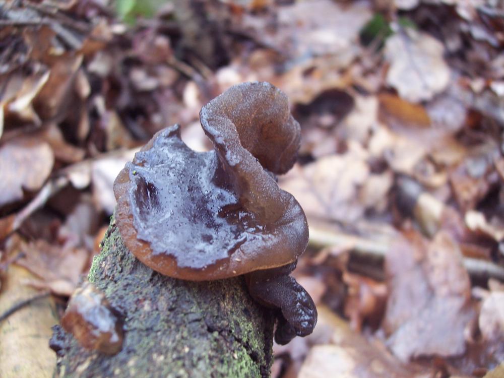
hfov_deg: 47.9
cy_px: 189
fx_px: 568
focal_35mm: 39
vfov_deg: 36.8
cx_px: 252
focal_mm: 8
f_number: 3.4
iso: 140
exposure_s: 1/30
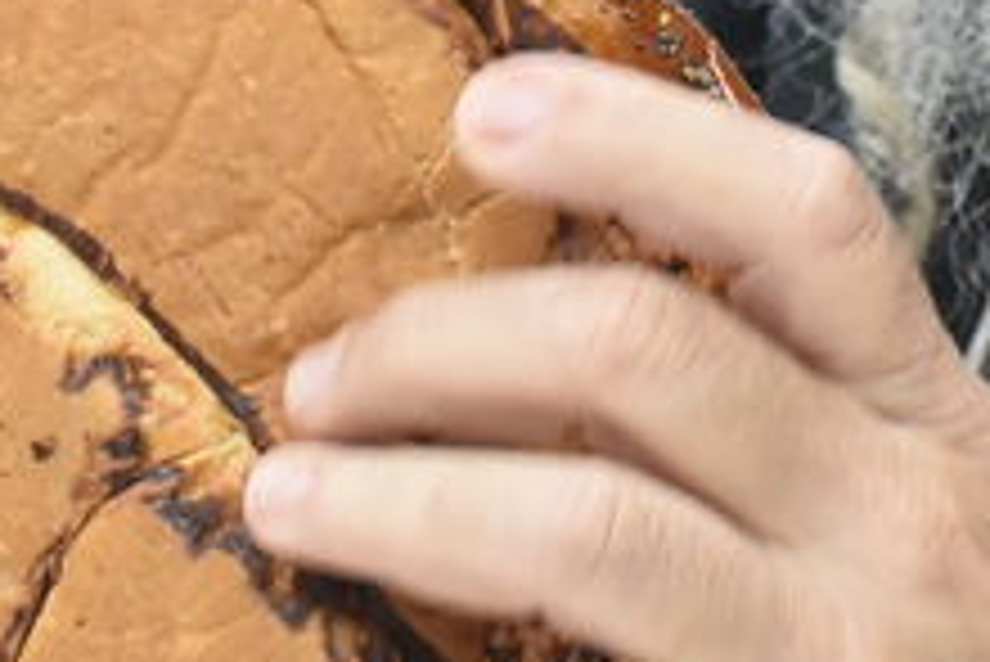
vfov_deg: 5.3
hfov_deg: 8.0
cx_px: 540
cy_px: -230
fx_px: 7077
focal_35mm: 257
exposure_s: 1/125
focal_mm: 27
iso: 1250
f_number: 5.6
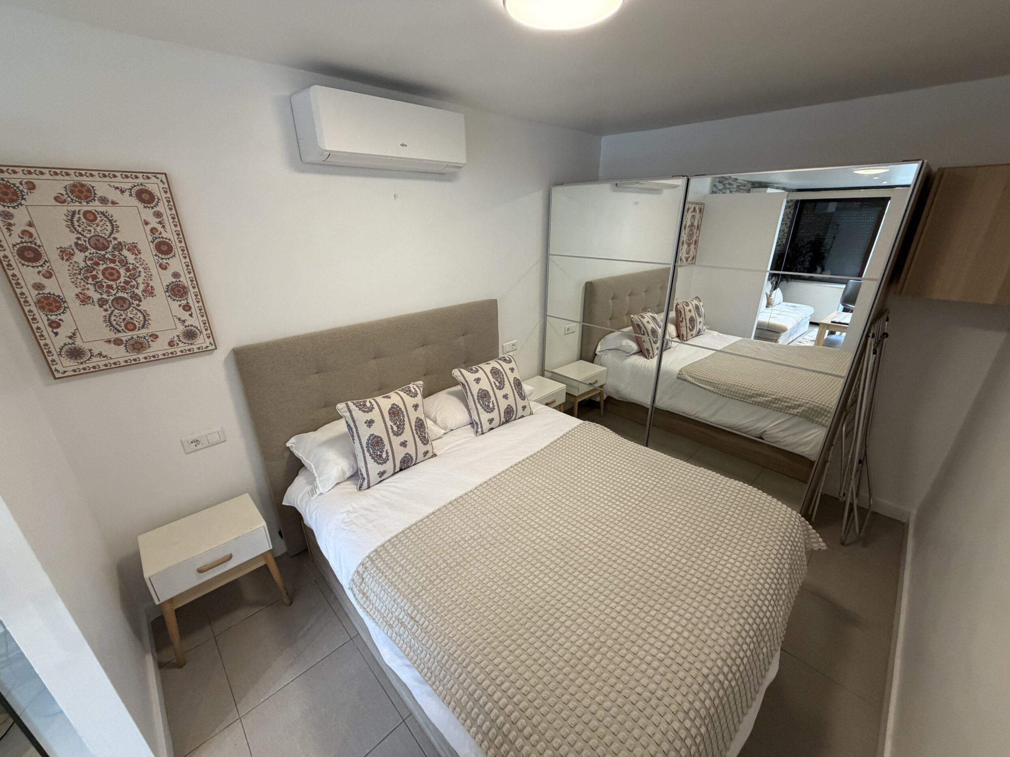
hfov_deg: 102.1
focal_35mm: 14
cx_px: 505
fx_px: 408
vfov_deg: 85.7
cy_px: 378
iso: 320
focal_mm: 2.22
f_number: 2.2
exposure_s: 1/100
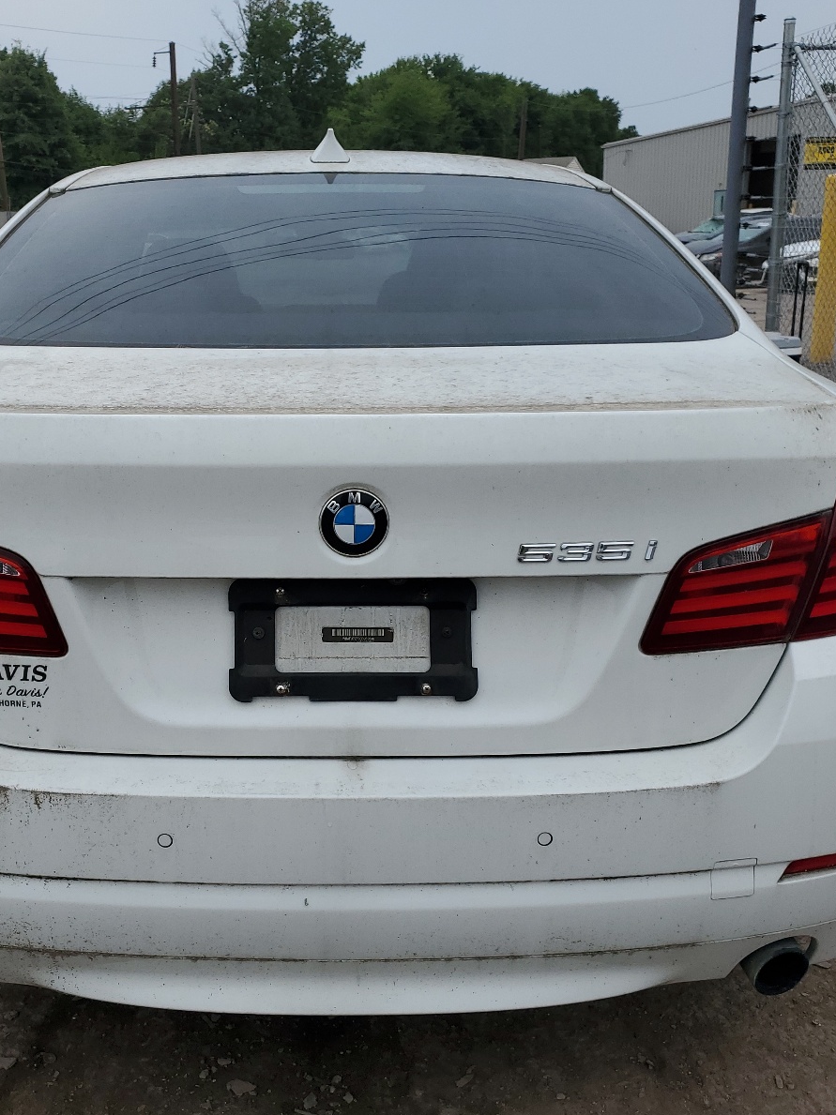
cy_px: 557
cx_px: 330
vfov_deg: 52.6
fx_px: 1128
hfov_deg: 40.5
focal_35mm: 35
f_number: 1.5
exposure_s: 1/2500
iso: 50
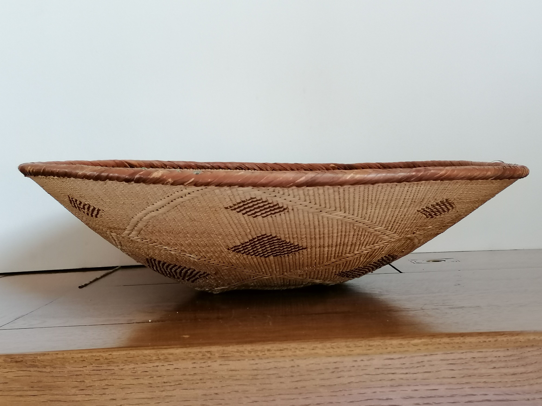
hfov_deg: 39.7
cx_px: 271
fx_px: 752
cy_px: 203
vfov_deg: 30.3
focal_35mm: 48
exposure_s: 1/33.3
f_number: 1.8
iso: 250
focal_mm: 4.75
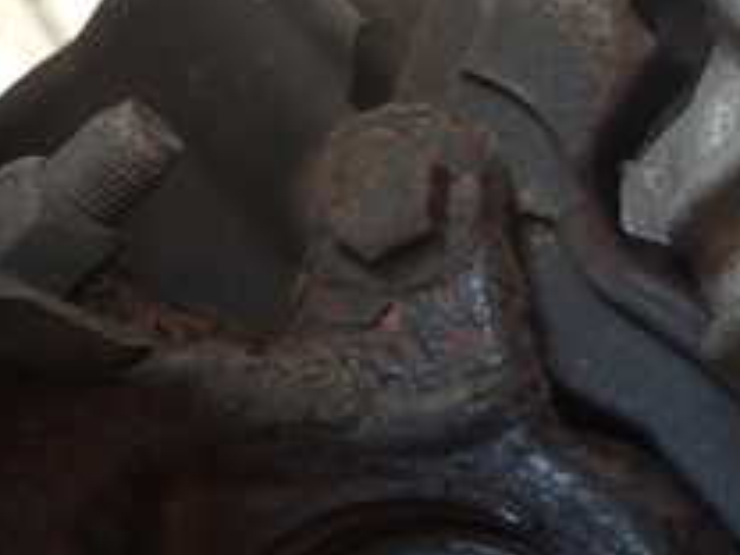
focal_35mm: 72
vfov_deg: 20.4
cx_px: 829
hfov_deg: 25.0
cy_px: 306
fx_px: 1539
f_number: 2
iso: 200
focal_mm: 4.5
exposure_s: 1/40
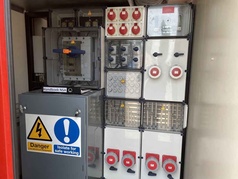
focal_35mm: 28
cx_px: 111
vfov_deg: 49.7
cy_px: 95
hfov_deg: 63.4
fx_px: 193
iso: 32
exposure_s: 1/263
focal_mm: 4.2
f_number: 1.6
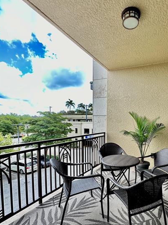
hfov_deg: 63.6
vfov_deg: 81.0
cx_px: 117
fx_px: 130
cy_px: 133
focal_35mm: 20
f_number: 2.2
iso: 40
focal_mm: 2.22
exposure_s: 1/156
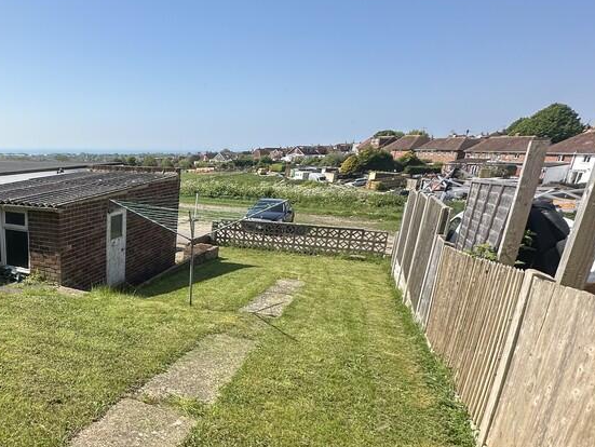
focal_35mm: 26
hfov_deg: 60.0
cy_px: 282
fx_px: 447
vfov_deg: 52.5
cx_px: 92
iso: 40
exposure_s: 1/1401
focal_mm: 2.22
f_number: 2.2
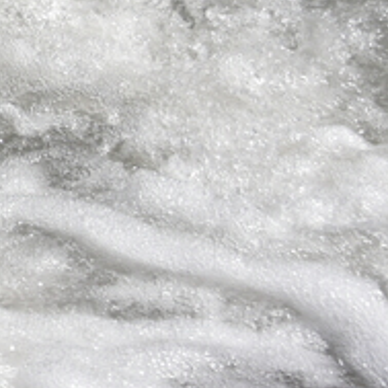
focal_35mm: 276
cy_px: -234
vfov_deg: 6.3
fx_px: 3500
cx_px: -706
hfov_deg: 6.0
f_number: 7.1
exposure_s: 1/500
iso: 100
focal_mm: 48
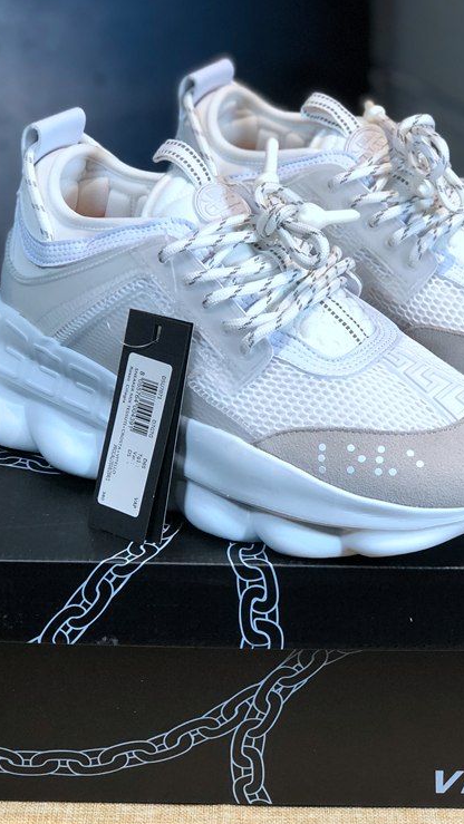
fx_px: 1836
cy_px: 415
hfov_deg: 14.4
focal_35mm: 84
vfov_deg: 25.3
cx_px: 278
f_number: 2.8
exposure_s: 1/33
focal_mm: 6.6
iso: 32
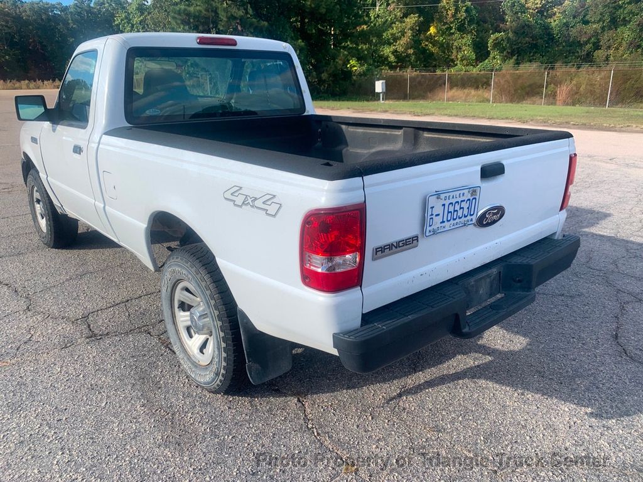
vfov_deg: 53.1
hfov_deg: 67.3
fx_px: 483
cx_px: 322
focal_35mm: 26
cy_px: 241
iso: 25
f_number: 1.8
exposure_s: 1/1205
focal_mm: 4.25
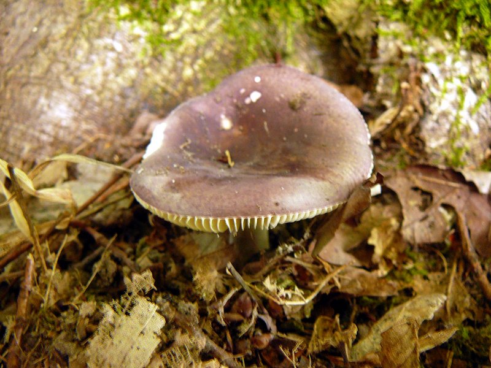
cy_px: 184
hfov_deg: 52.6
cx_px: 246
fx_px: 496
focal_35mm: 35
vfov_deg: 40.7
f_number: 2.8
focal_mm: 5.2
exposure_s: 1/8
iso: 200
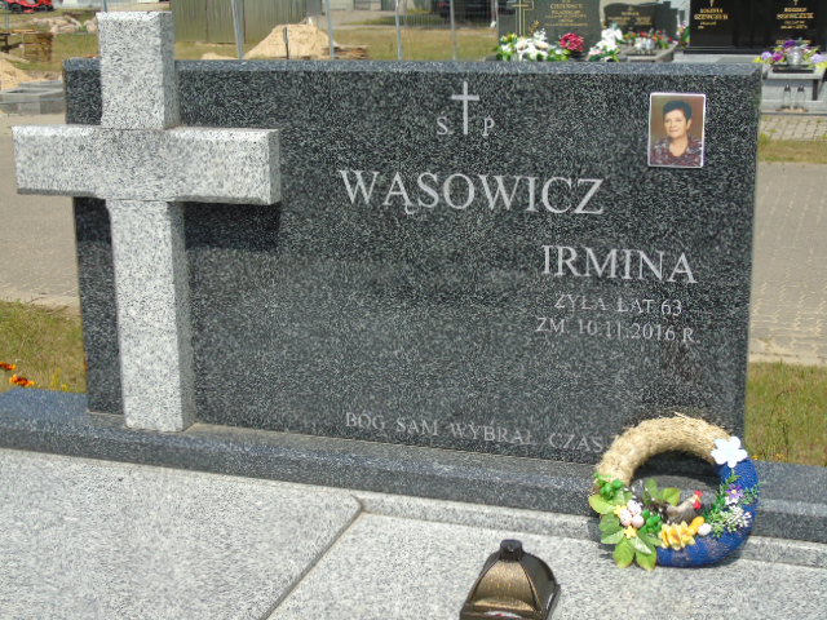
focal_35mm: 54
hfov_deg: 35.5
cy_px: 310
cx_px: 414
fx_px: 1290
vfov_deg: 27.0
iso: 80
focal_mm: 9.6
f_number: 4.3
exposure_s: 1/640
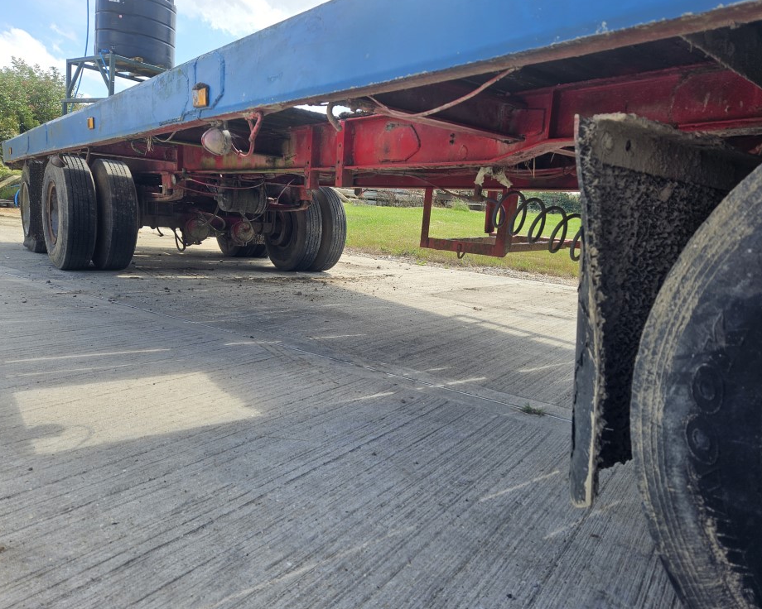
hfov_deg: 68.1
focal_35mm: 25
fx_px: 564
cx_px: 390
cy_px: 306
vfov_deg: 56.8
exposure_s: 1/643
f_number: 1.8
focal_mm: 5.4
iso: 25
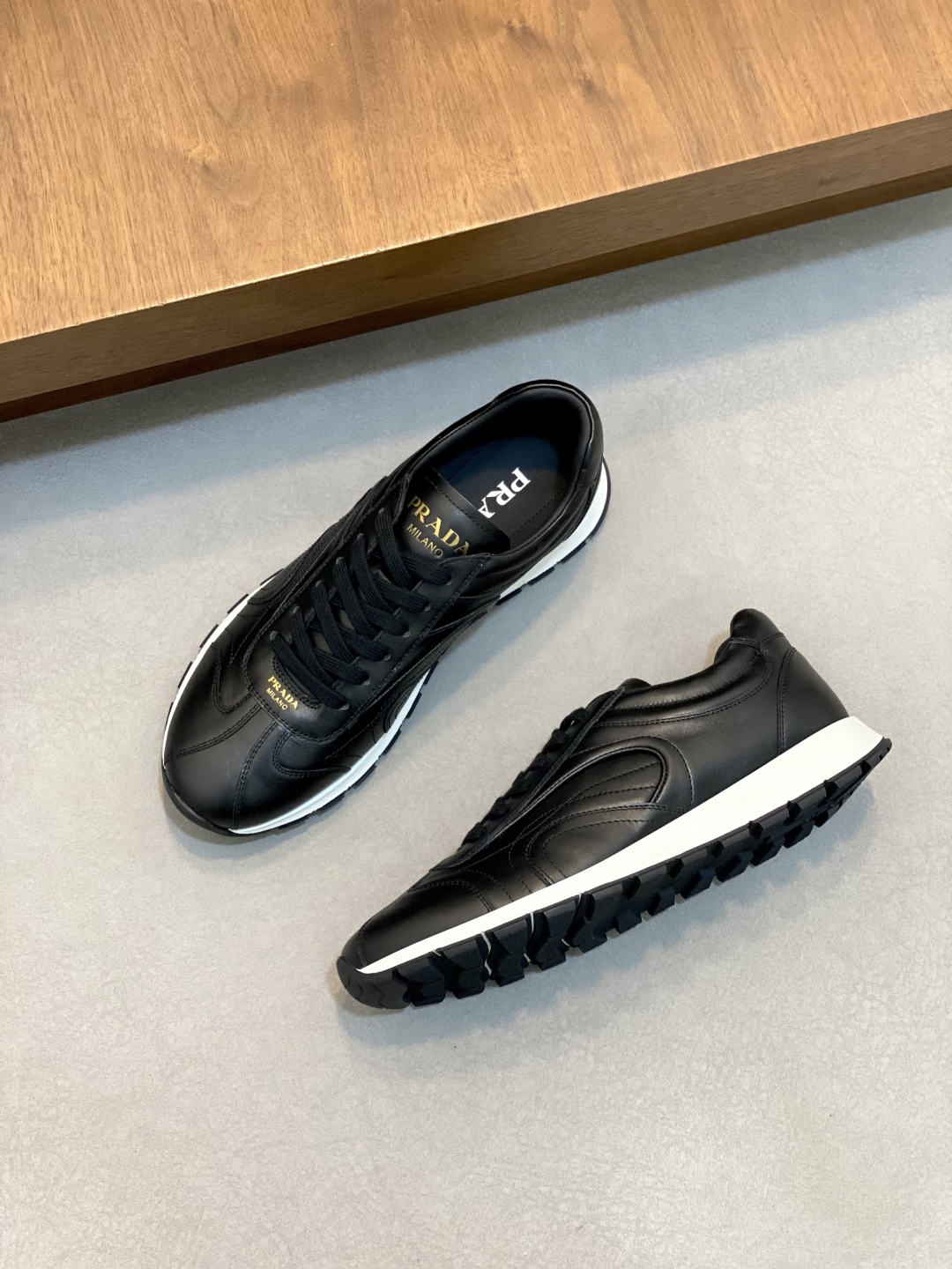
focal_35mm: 52
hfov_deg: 28.0
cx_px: 476
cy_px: 634
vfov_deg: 36.8
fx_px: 1907
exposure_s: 1/100
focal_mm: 6
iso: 160
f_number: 2
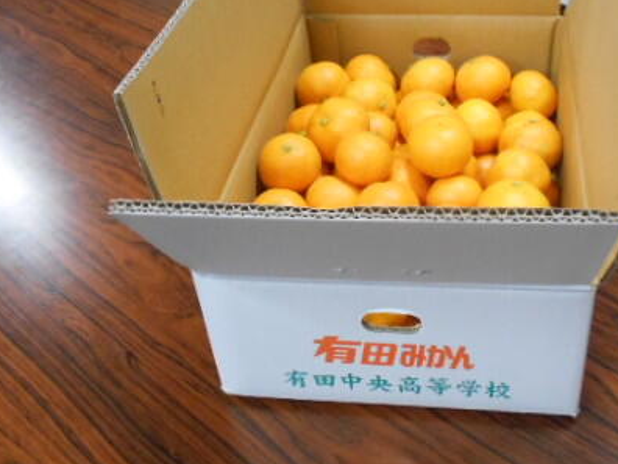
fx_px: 750
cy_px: 169
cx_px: 389
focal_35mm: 42
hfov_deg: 44.4
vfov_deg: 34.1
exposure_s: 1/80
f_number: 3.2
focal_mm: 4.6
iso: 800
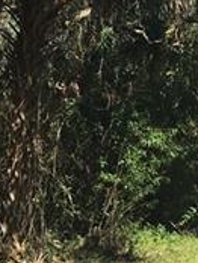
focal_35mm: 128
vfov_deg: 15.4
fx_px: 974
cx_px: 27
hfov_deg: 11.5
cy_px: 133
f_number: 2.2
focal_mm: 4.15
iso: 25
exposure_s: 1/1012
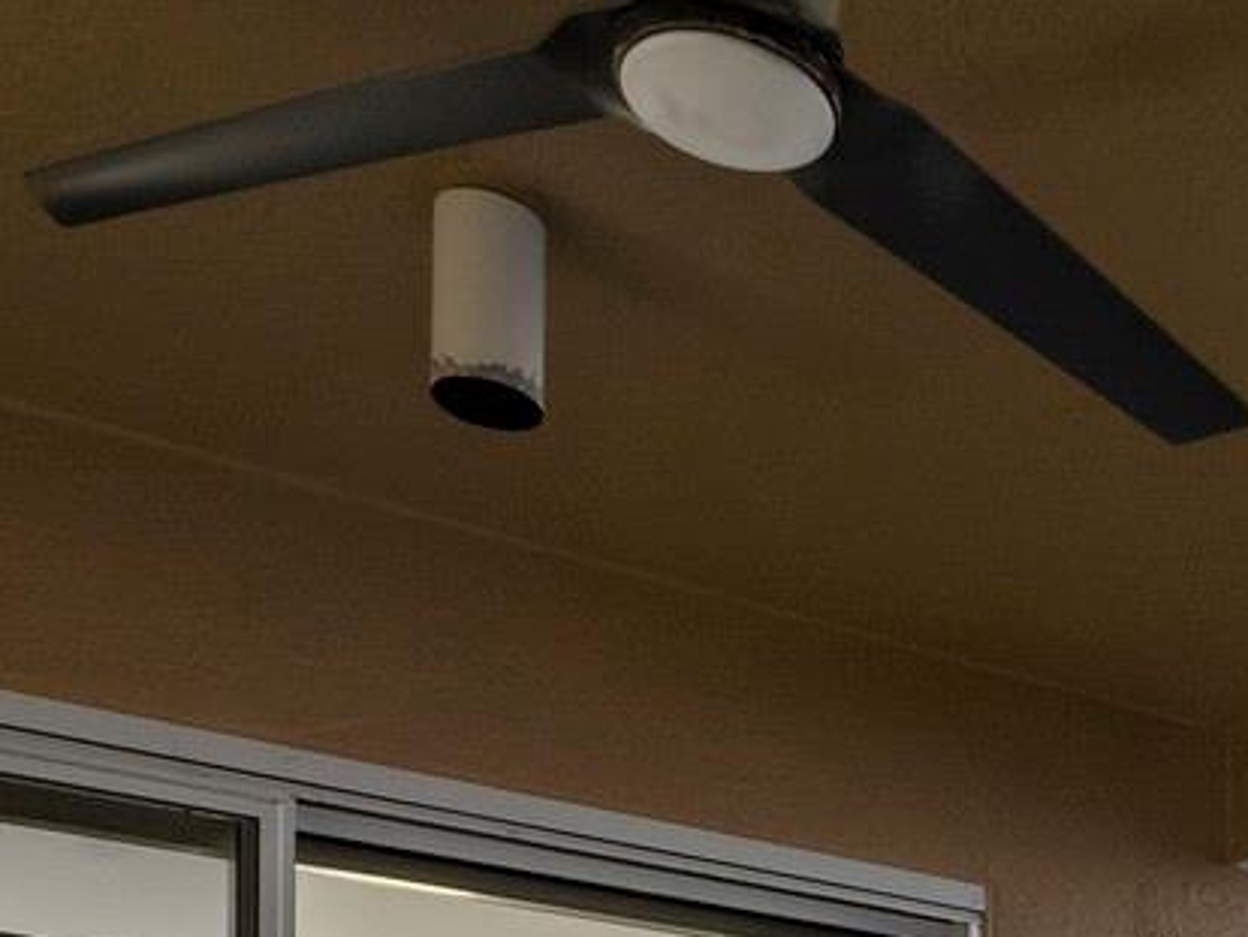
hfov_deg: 30.1
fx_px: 1948
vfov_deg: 21.4
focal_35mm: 54
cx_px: 1516
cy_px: 1509
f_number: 14
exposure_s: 2.5
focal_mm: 7
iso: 320
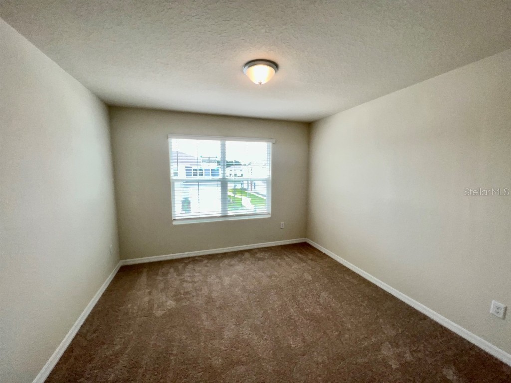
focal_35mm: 13
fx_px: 192
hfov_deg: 106.2
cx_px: 256
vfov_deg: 89.9
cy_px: 192
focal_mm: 1.57
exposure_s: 1/154
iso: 25
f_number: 1.8
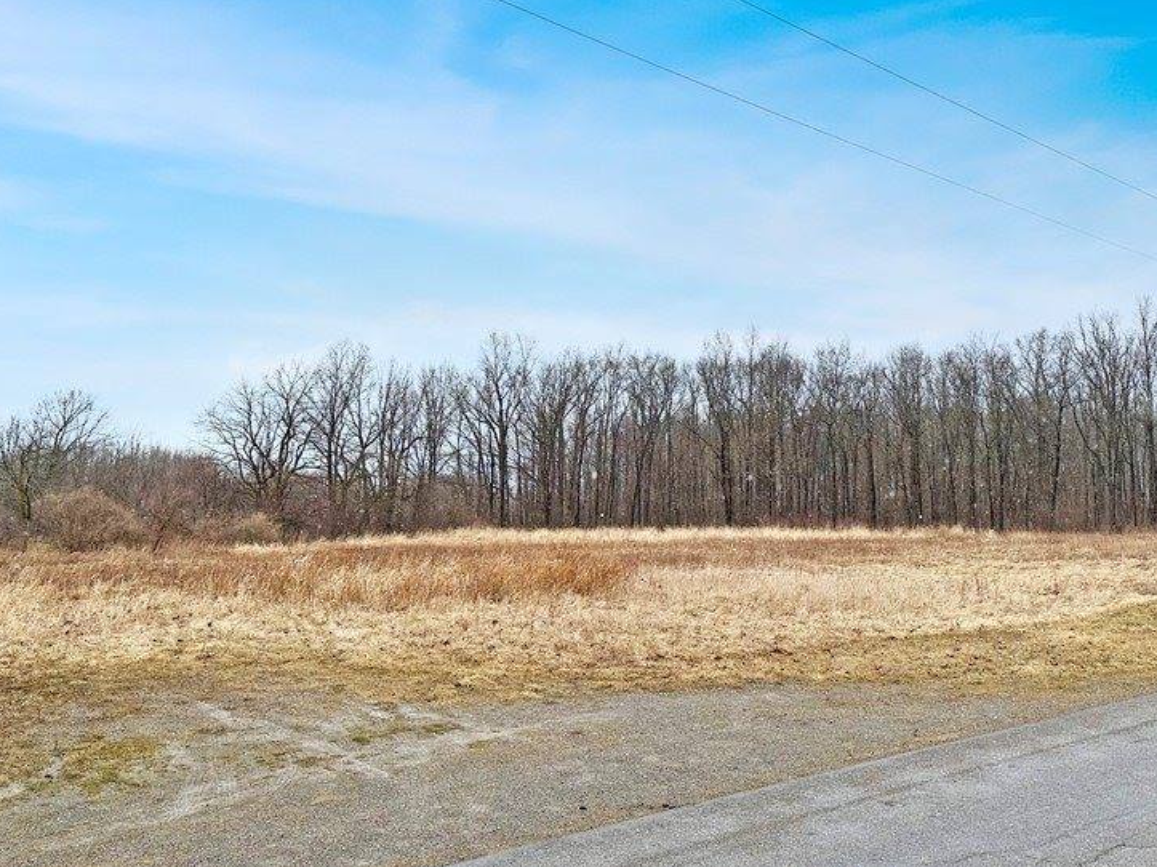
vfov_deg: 41.8
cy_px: 405
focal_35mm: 34
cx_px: 555
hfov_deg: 53.9
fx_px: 1136
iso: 80
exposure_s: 1/2591
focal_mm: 6.86
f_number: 1.78
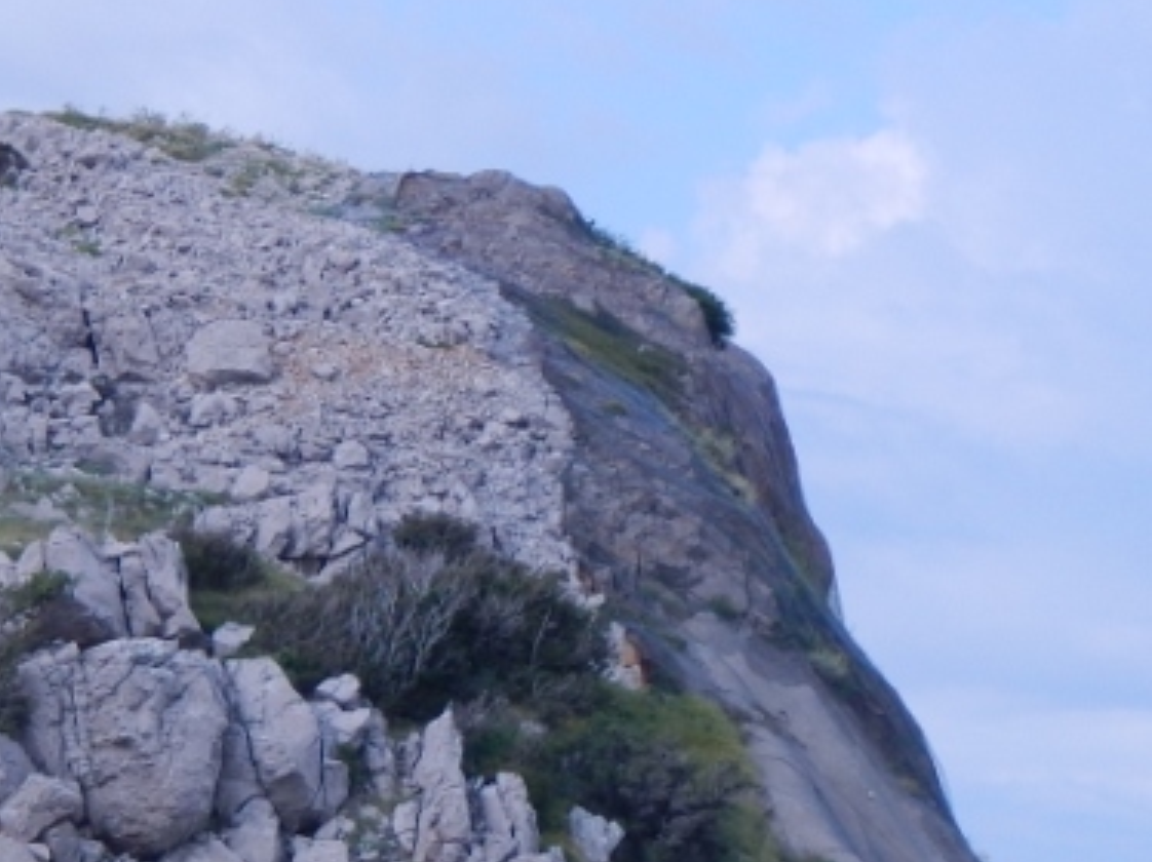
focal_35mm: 233
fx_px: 7749
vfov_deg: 6.3
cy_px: 1010
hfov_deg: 8.4
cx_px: 1503
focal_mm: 15.3
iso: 125
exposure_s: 1/500
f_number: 4.3
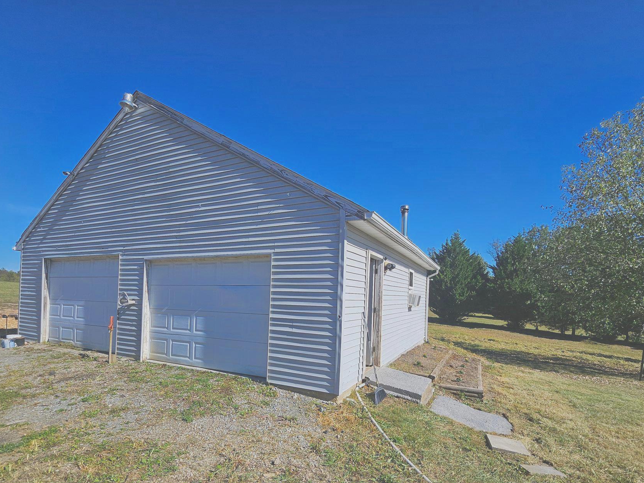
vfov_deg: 77.0
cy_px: 296
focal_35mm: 16
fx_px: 298
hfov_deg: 94.4
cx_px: 343
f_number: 2.2
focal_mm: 1.74
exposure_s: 1/1610
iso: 32
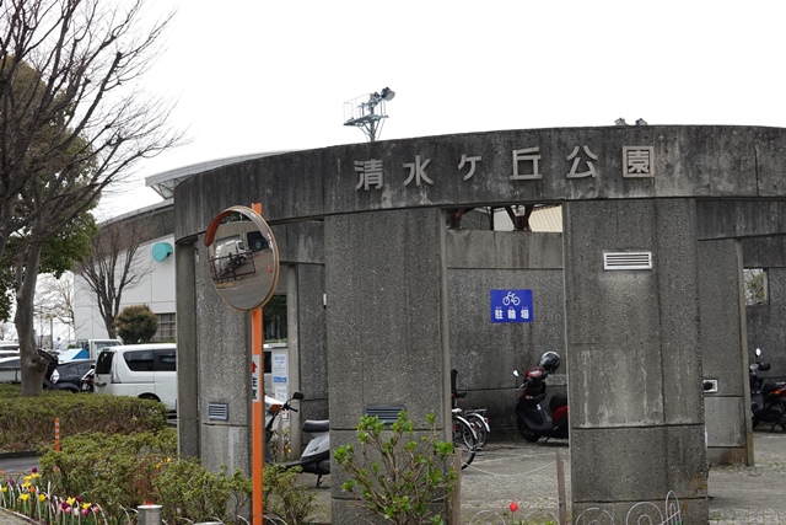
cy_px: 262
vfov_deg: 22.3
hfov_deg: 32.9
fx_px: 1332
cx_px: 393
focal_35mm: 61
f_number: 5
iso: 320
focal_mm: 22.46
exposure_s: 1/1000
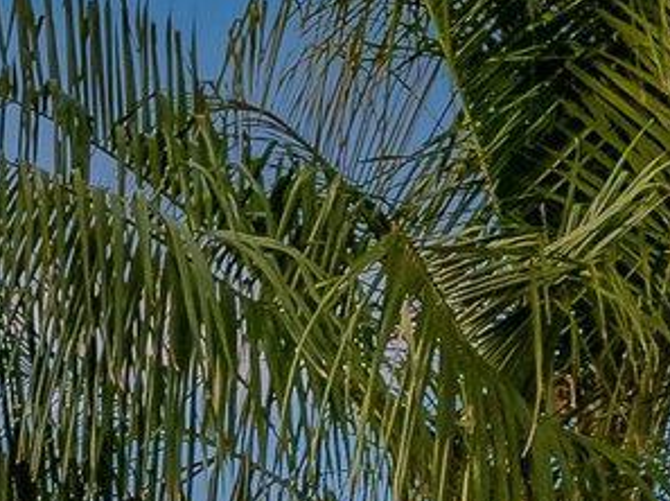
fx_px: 4620
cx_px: -799
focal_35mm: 239
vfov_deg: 5.9
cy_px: 1389
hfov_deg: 7.8
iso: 250
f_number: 9
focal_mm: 24
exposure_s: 1/25
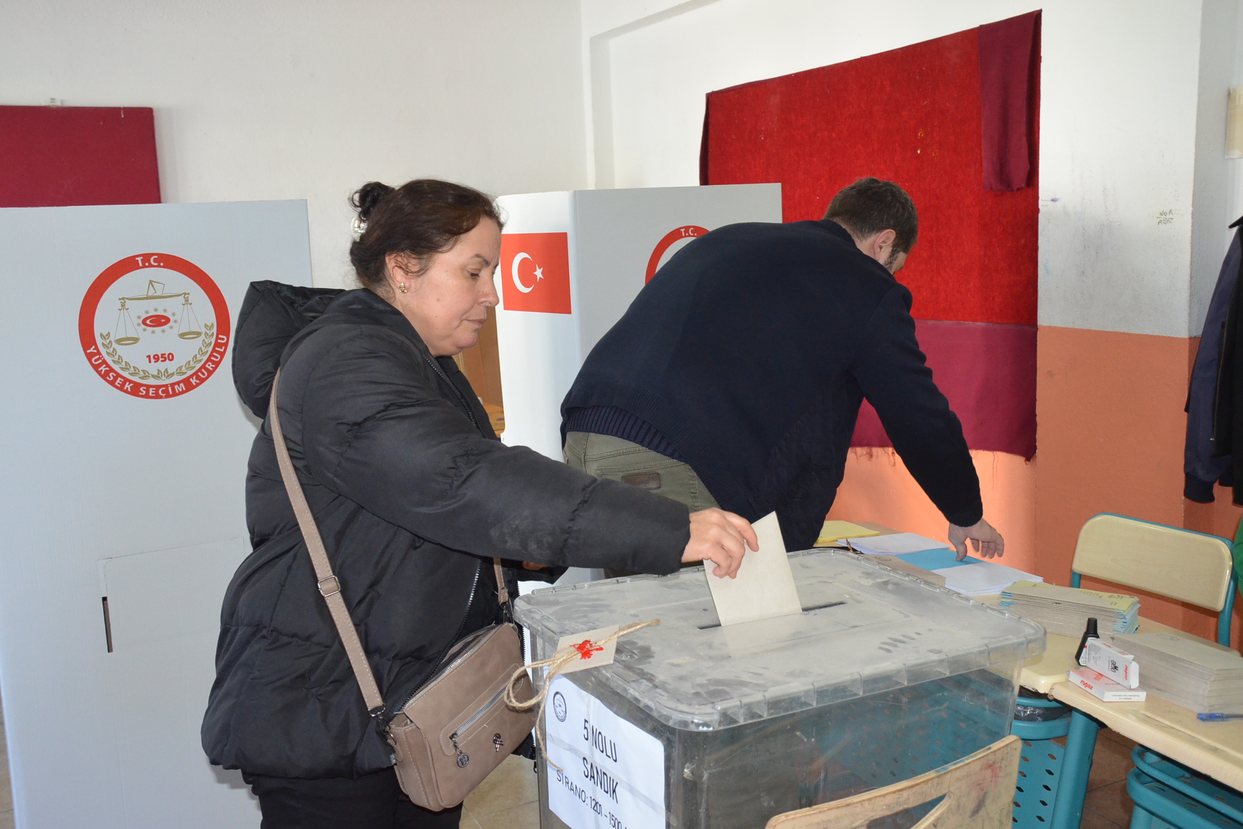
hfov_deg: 55.8
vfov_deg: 38.9
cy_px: 407
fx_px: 1174
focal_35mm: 34
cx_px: 610
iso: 1800
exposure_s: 1/60
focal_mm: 22
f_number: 3.8
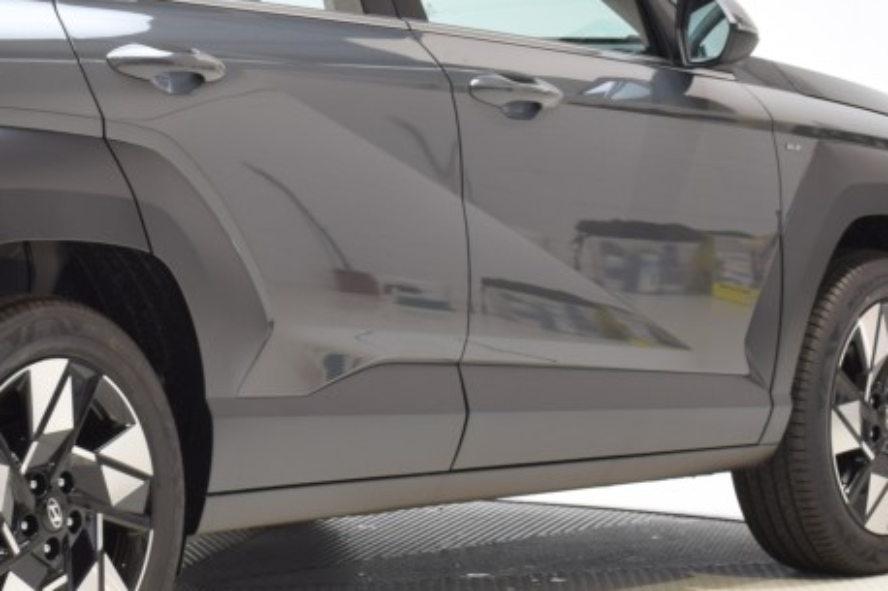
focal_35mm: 167
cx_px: 149
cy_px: 81
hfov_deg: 12.2
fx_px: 4118
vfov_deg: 8.2
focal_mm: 34
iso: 100
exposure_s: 1/3
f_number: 9
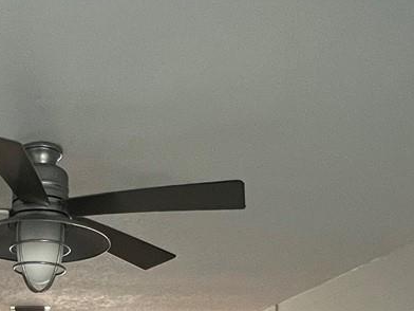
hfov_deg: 34.2
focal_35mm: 53
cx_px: 43
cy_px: 439
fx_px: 634
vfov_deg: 23.3
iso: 400
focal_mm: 1.57
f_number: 1.8
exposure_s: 1/60
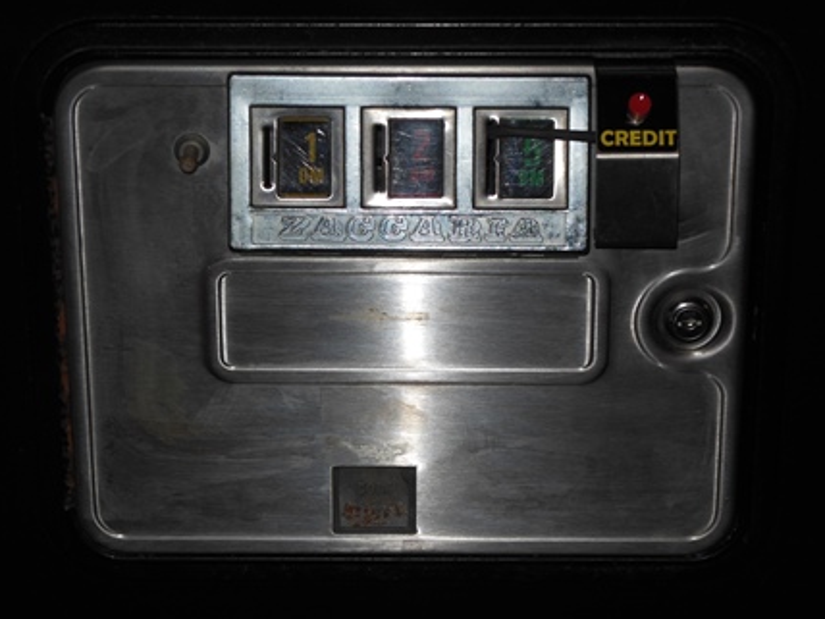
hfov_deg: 21.5
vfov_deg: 16.2
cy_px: 297
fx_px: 2169
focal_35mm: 91
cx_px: 407
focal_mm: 15.5
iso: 125
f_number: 4.6
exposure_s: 1/60
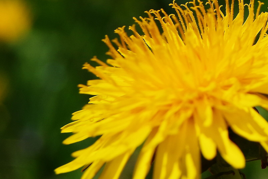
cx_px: 165
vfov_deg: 25.9
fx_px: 387
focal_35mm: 52
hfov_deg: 38.0
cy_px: 66
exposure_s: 1/2000
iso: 800
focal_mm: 35
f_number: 11
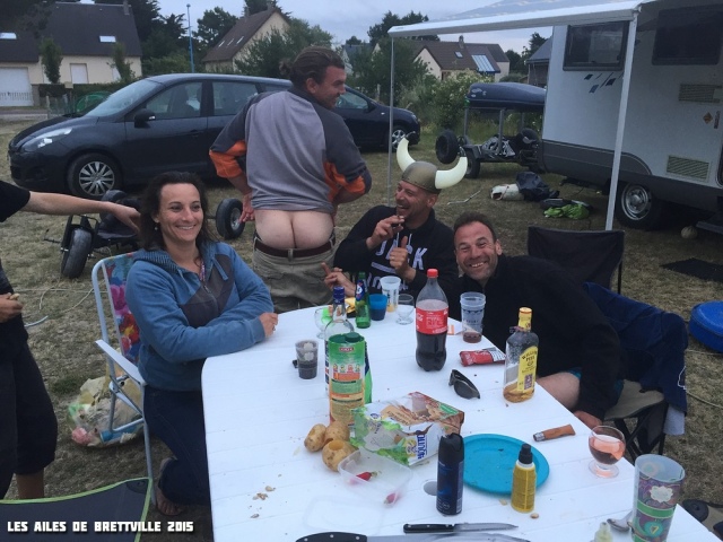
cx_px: 362
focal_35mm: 29
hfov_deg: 61.7
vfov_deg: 48.2
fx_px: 606
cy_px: 271
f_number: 2.2
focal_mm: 4.15
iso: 40
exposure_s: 1/30
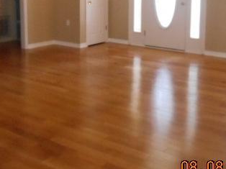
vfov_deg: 26.9
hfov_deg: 36.2
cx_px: 115
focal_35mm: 53
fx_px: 346
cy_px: 32
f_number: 3.4
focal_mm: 4.7
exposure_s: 1/25
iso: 800
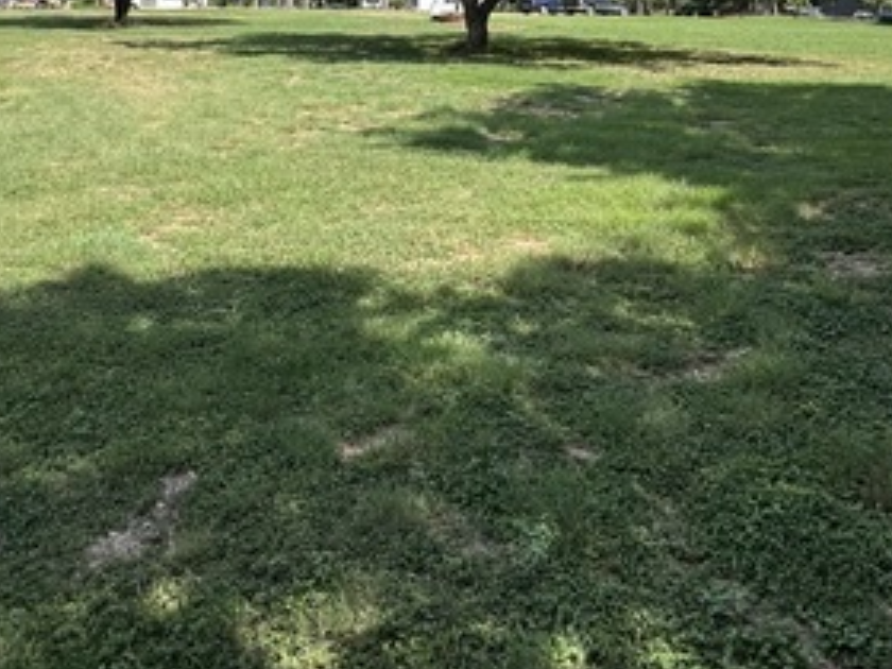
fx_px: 825
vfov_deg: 40.0
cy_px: 35
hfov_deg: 56.7
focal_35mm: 32
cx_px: 481
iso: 50
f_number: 2.2
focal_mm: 2.22
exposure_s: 1/1217
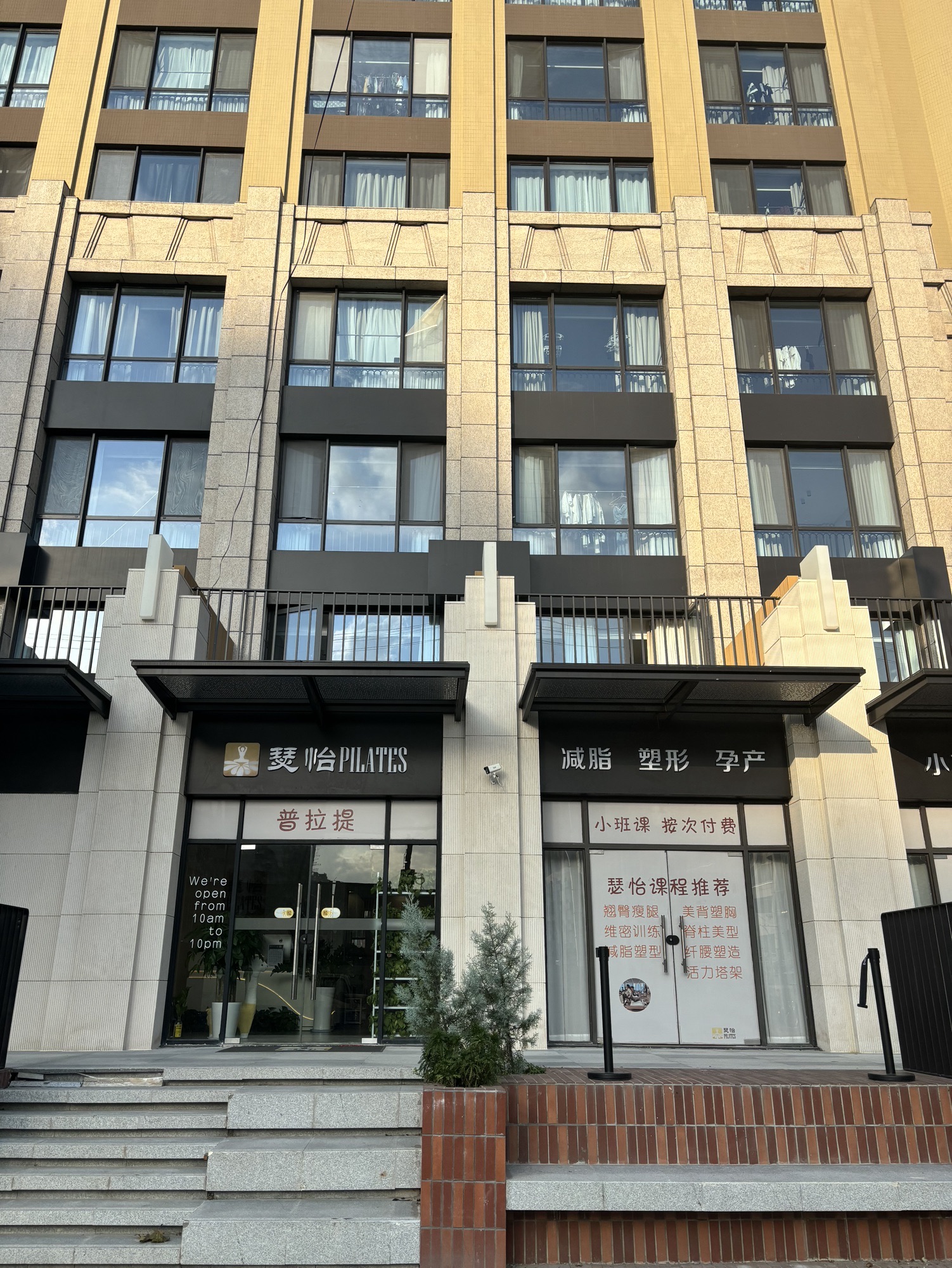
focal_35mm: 26
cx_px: 476
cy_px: 634
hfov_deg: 53.1
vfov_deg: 67.3
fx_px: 953
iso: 50
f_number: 1.6
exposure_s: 1/1845
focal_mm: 5.96
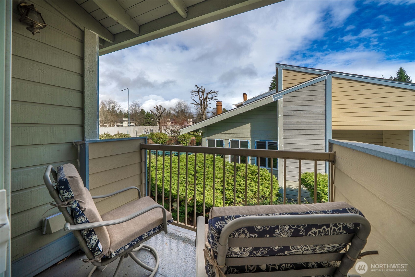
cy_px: 138
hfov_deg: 108.3
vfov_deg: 85.5
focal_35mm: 13
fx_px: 150
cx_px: 208
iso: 80
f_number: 8
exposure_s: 1/100
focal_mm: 13
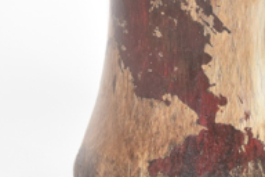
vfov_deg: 5.0
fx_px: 2029
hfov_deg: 7.5
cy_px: -23
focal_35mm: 276
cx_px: 192
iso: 800
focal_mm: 55
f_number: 5.6
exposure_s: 1/125
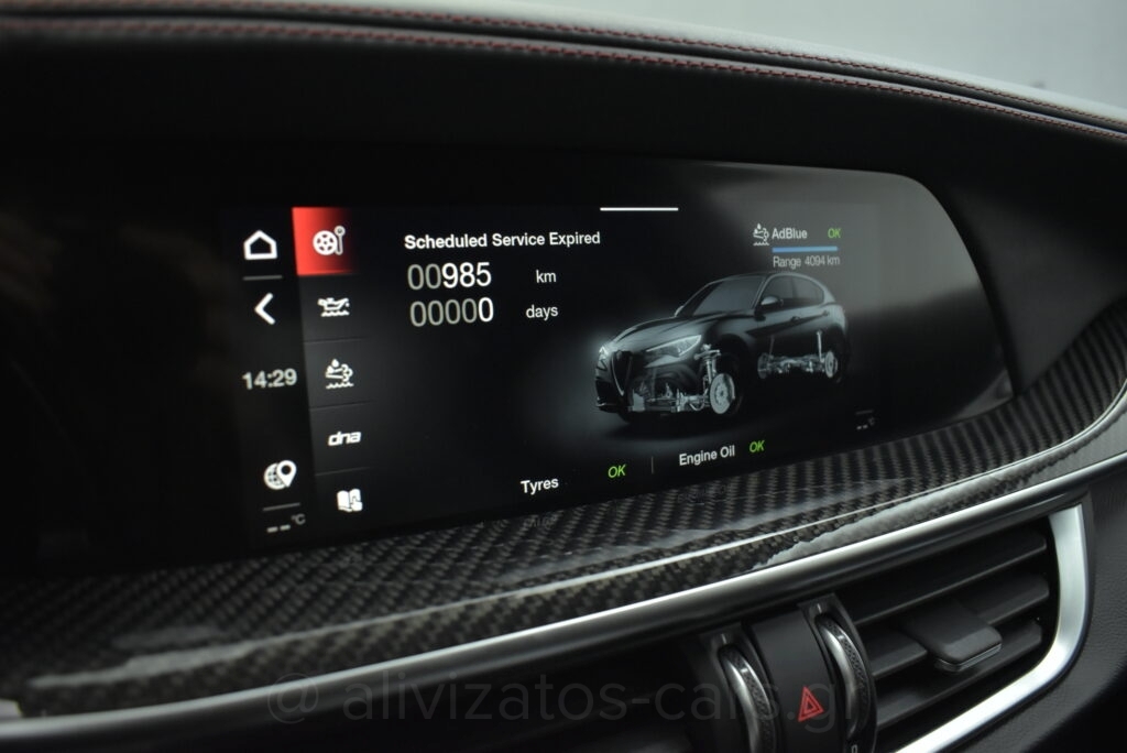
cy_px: 376
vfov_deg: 48.0
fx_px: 846
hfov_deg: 67.4
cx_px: 564
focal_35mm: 27
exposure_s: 1/80
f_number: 3.5
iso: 1600
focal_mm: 18
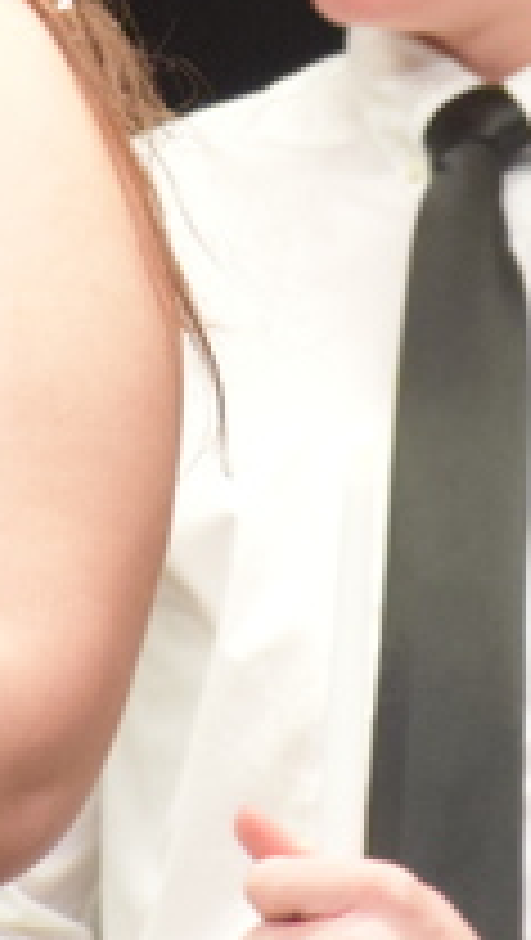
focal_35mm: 1077
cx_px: 230
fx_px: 26883
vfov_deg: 2.0
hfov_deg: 1.1
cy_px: -151
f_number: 5.6
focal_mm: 140
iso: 2200
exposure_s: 1/125
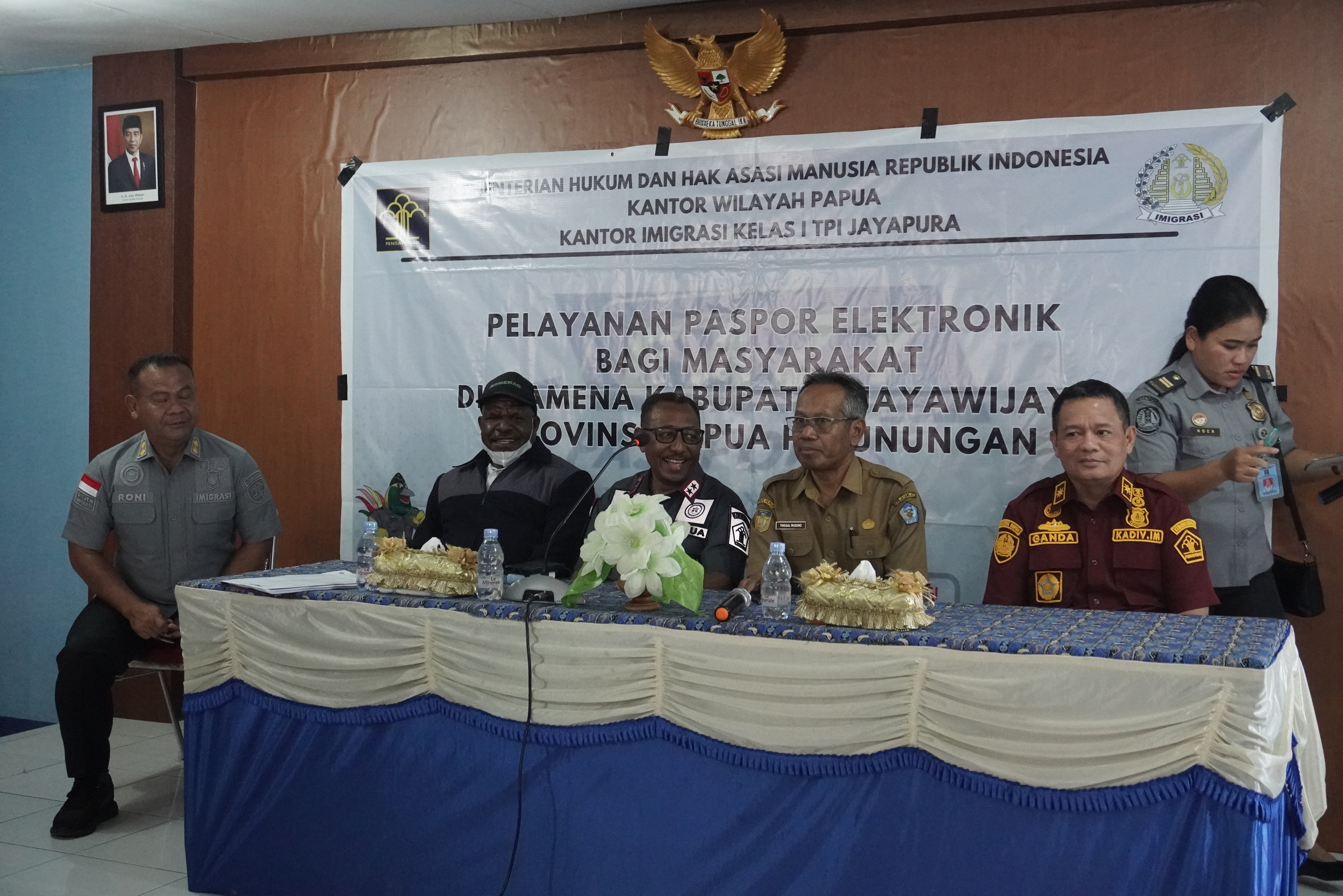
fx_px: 1567
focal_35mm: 42
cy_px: 448
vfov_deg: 31.9
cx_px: 672
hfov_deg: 46.4
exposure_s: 1/160
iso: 6400
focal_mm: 28
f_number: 5.6
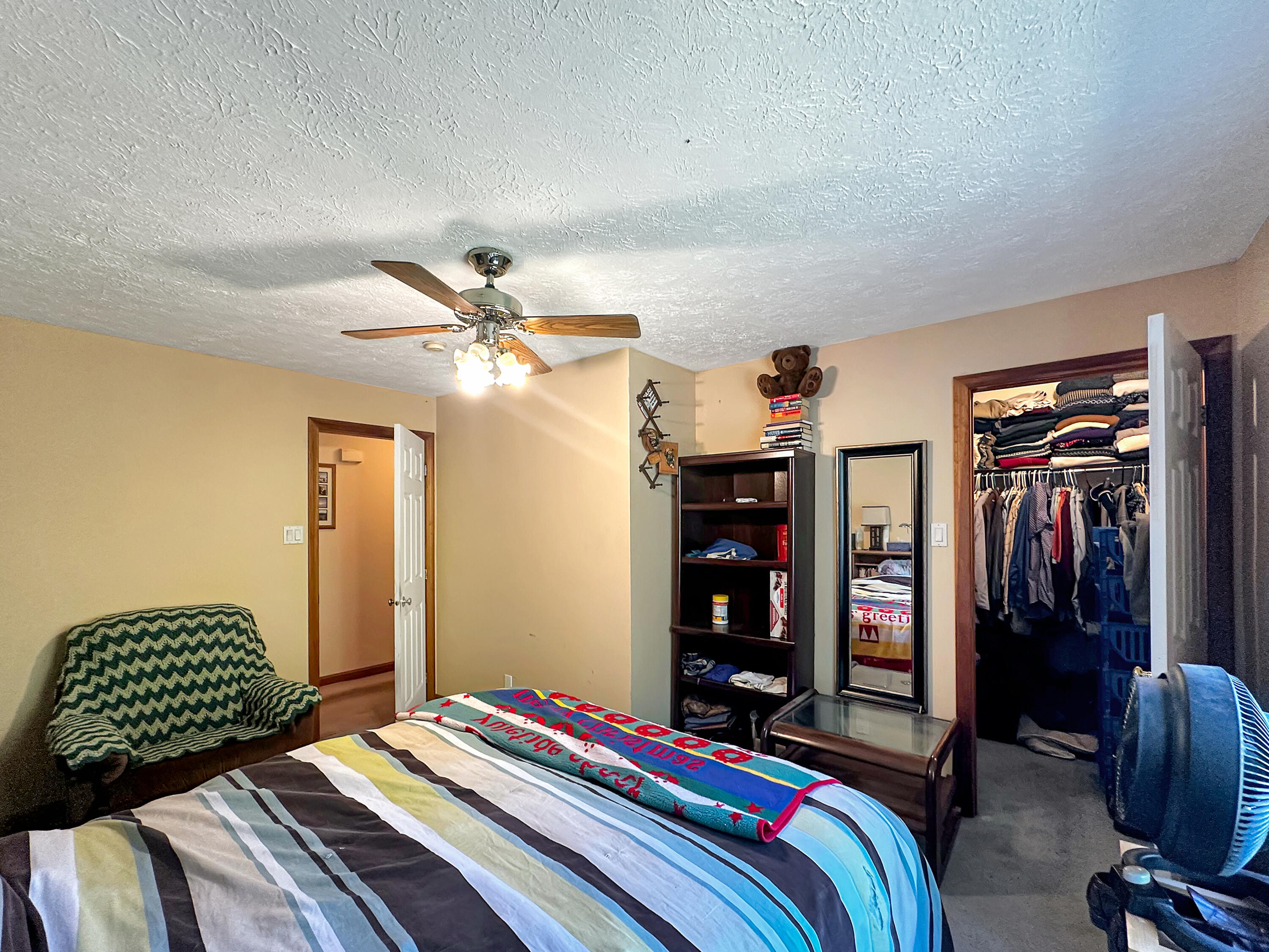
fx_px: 513
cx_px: 634
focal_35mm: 14
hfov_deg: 102.1
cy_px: 476
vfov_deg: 85.7
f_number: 2.2
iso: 250
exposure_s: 1/60
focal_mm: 2.22
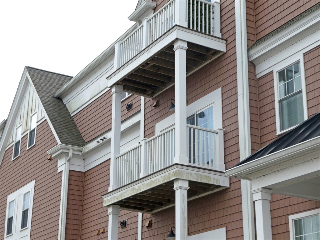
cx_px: 160
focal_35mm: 65
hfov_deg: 29.8
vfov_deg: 22.6
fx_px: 601
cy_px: 120
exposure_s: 1/500
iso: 80
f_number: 4.4
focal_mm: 11.7
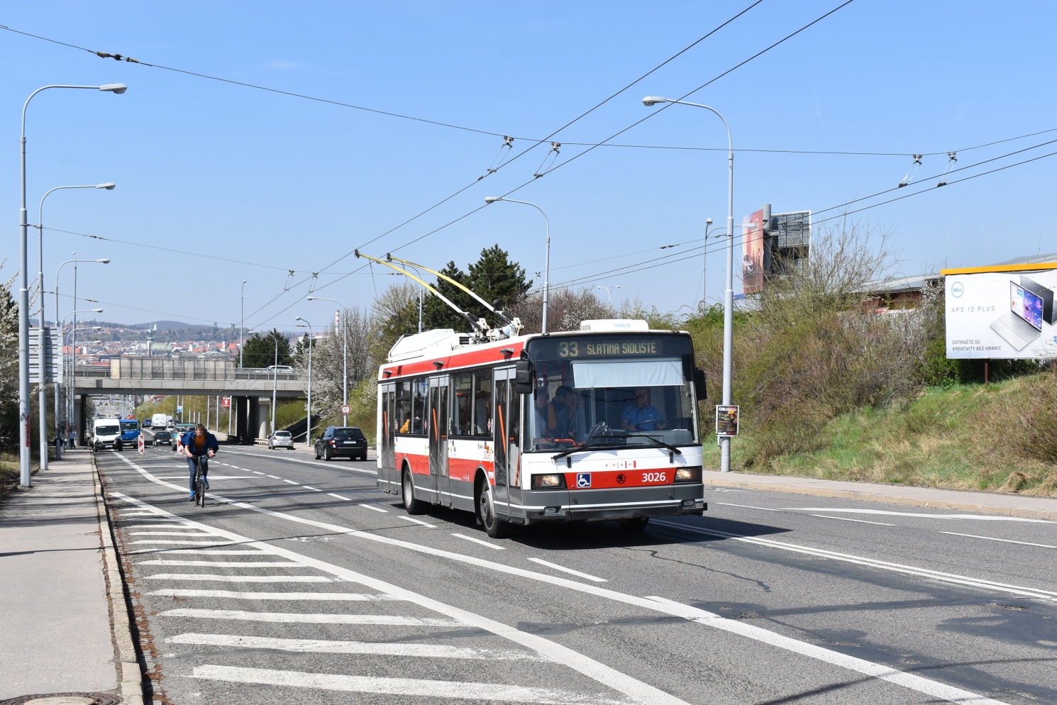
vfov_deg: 26.5
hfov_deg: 38.9
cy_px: 352
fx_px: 1498
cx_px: 528
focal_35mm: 51
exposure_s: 1/400
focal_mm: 34
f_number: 10
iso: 200
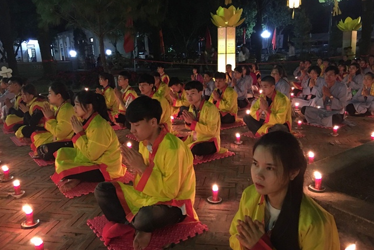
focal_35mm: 31
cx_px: 191
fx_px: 322
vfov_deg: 42.3
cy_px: 129
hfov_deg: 60.3
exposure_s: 1/4
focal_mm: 4.15
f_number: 2.2
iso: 160
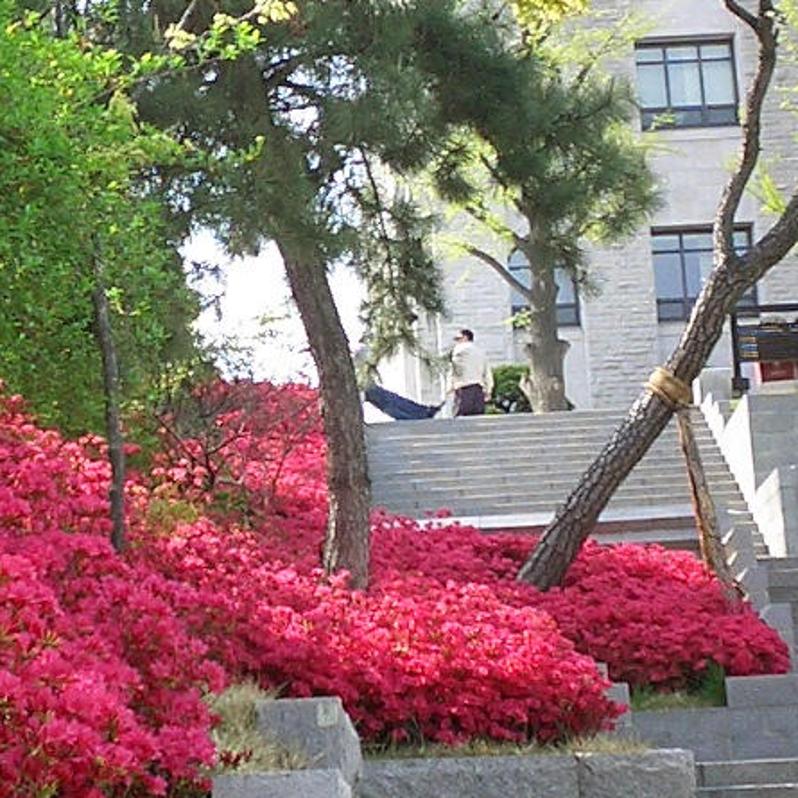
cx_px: 156
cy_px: 359
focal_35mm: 94
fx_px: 2452
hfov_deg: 18.3
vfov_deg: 18.5
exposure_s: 1/250
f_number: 3.5
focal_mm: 5.6
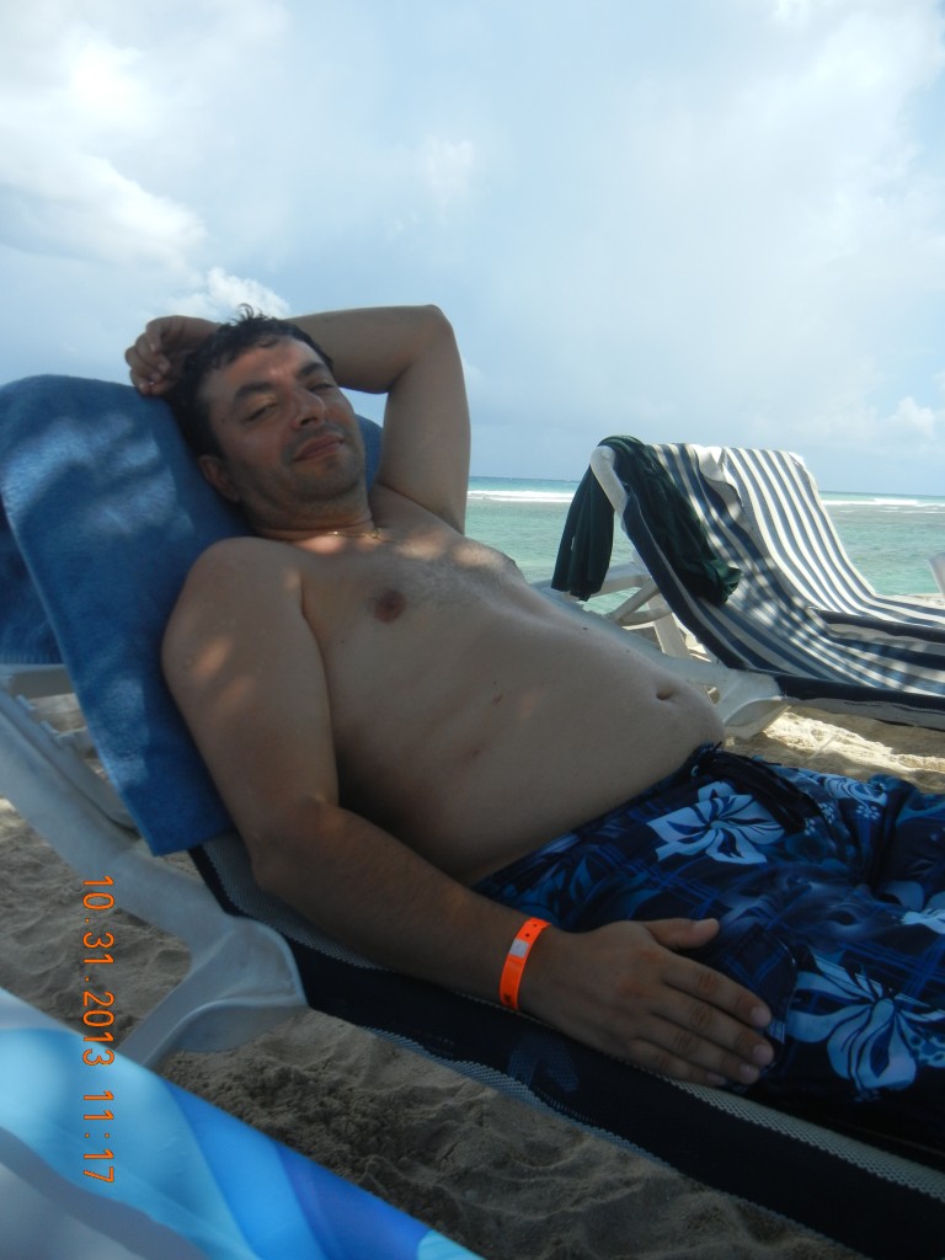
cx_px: 472
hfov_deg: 46.8
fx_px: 1092
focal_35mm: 30
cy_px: 630
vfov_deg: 60.0
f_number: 7
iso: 160
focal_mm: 5.4
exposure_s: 1/331
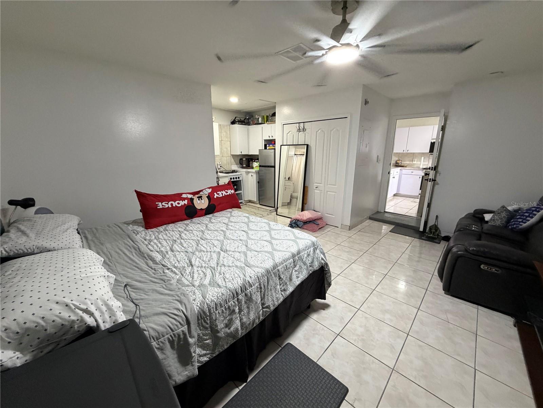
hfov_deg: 102.1
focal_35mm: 14
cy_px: 204
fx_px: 220
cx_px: 272
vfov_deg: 85.7
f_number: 2.2
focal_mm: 2.22
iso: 400
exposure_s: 1/60
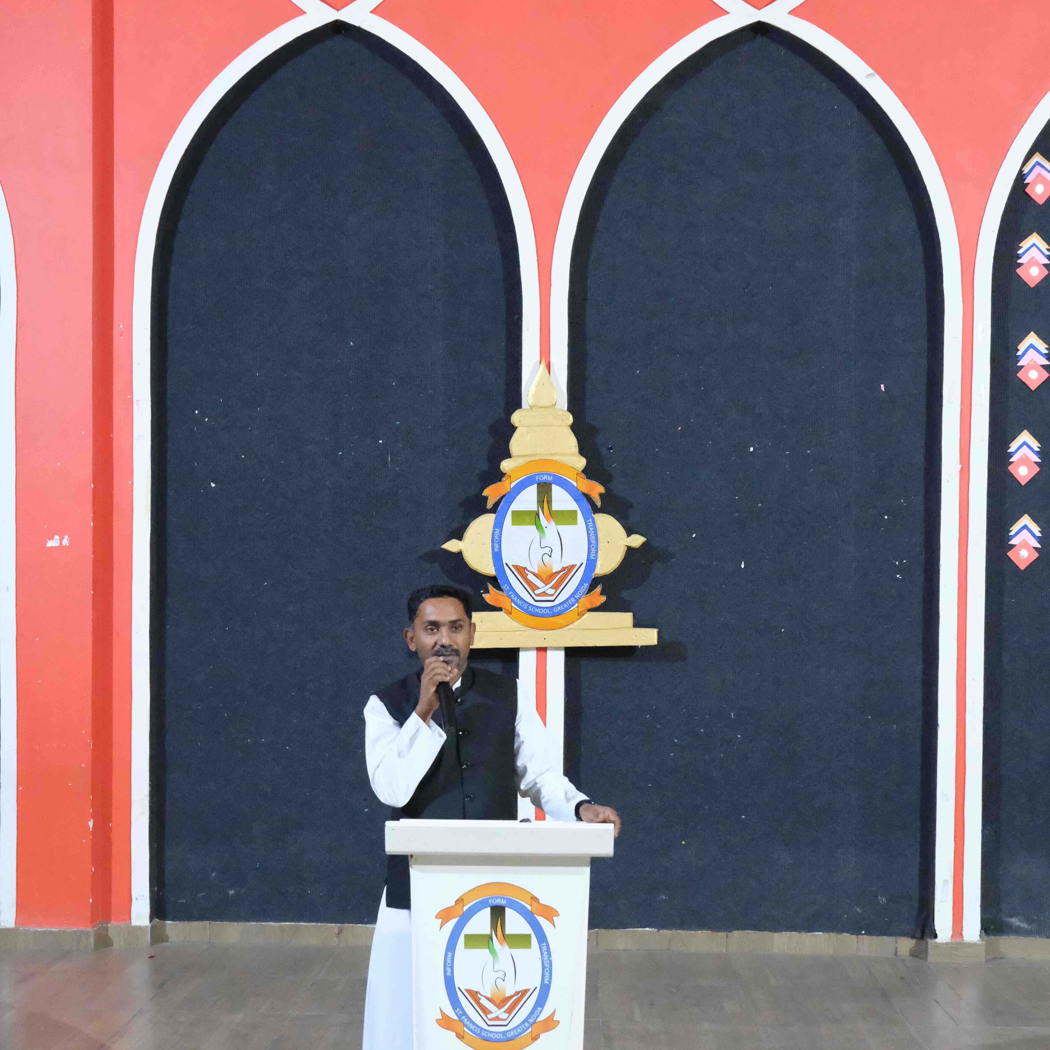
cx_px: 528
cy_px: 649
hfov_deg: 37.6
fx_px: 1544
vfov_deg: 37.4
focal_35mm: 45
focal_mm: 23.5
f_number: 5
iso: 12800
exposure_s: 1/60
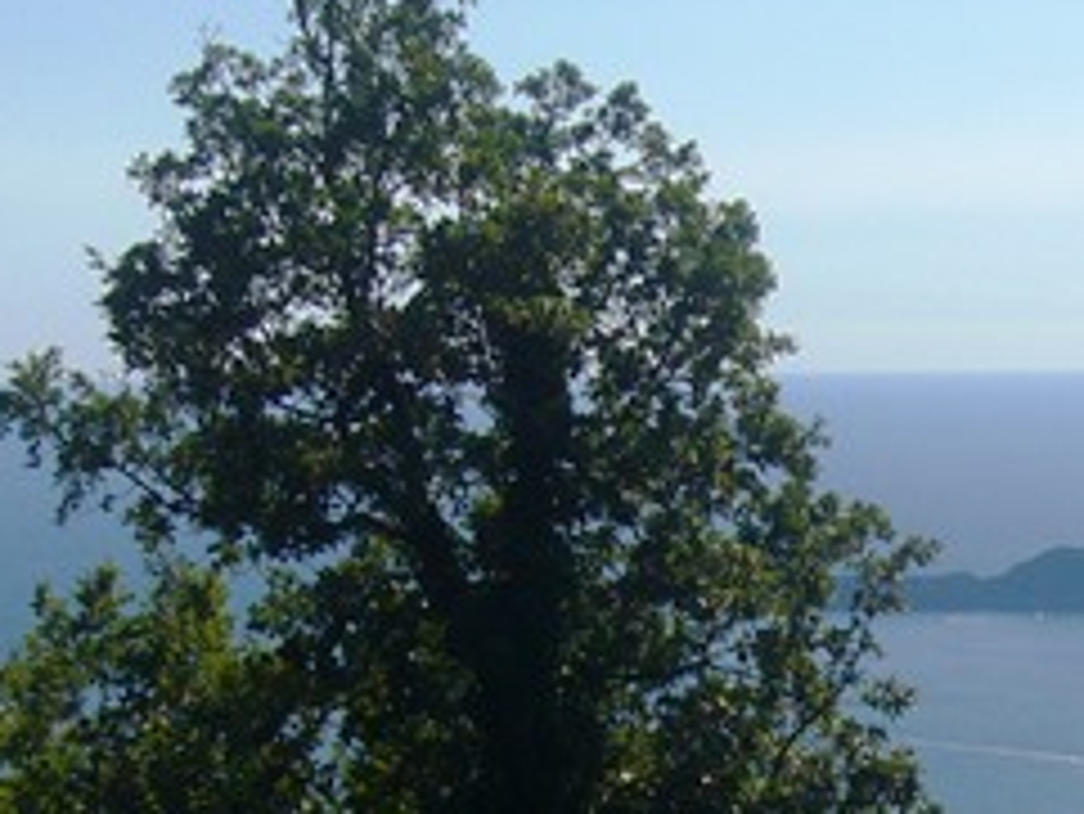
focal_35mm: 116
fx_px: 3634
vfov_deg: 12.7
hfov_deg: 16.6
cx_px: 1106
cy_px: 724
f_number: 5.6
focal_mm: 5.8
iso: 80
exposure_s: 1/640
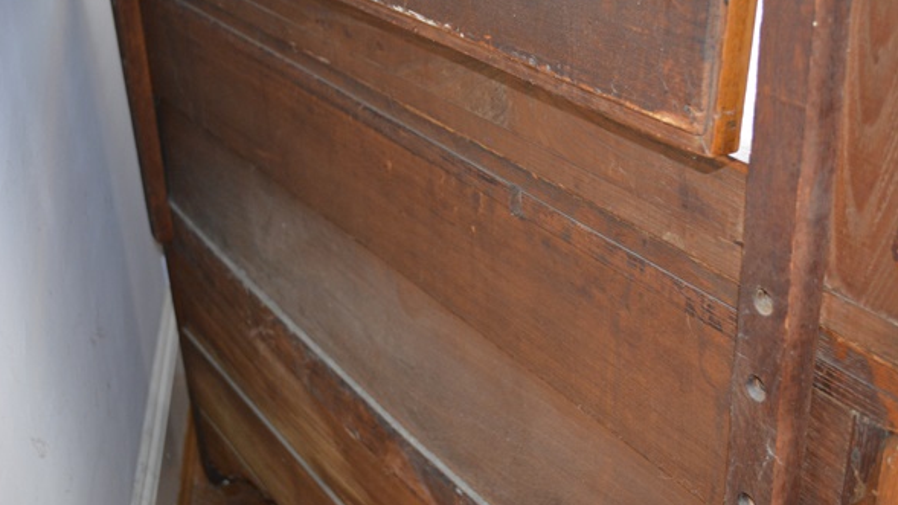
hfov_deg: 42.9
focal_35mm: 48
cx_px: 447
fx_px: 1143
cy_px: 233
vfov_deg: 24.9
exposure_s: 1/60
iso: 2200
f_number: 4.5
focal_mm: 30
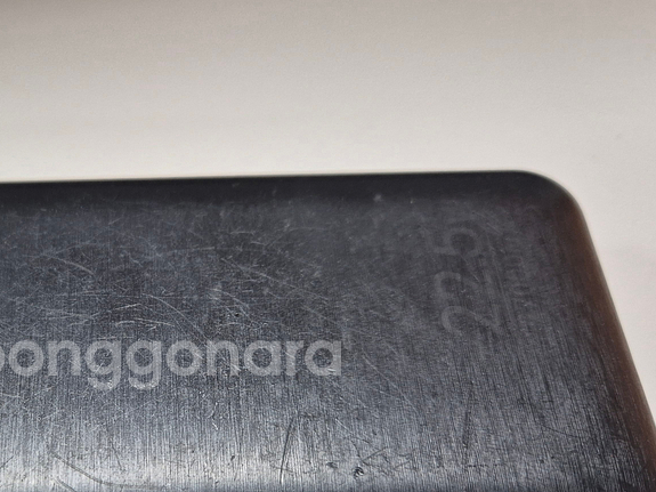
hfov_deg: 44.7
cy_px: 357
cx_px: 139
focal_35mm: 40
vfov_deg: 35.3
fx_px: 758
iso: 320
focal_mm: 5.4
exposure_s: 1/120
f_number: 1.8
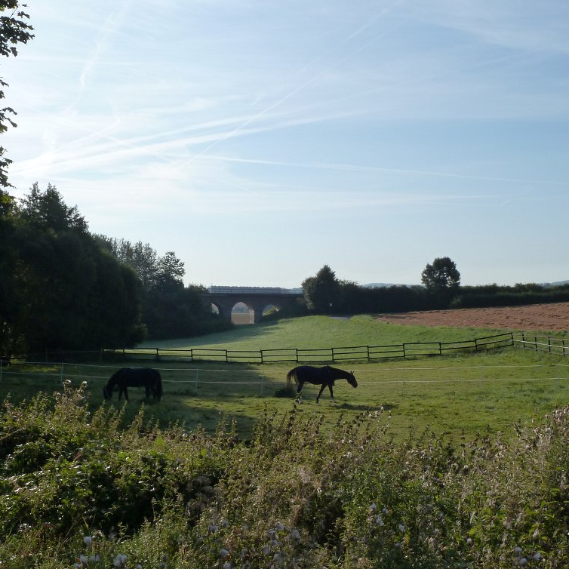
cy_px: 280
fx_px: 893
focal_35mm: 48
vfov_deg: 35.4
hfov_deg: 35.4
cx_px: 274
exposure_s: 1/640
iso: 125
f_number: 5.6
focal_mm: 6.5
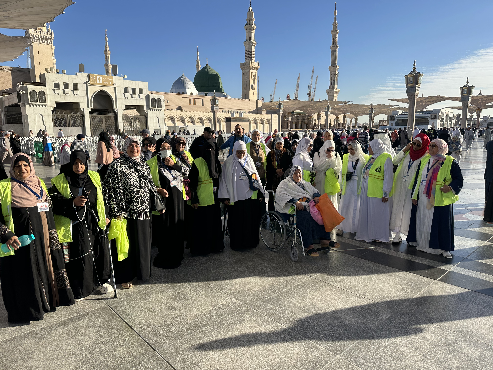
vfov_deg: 56.8
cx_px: 246
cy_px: 185
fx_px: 342
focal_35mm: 24
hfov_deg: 71.6
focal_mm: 6.86
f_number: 1.78
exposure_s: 1/2882
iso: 80
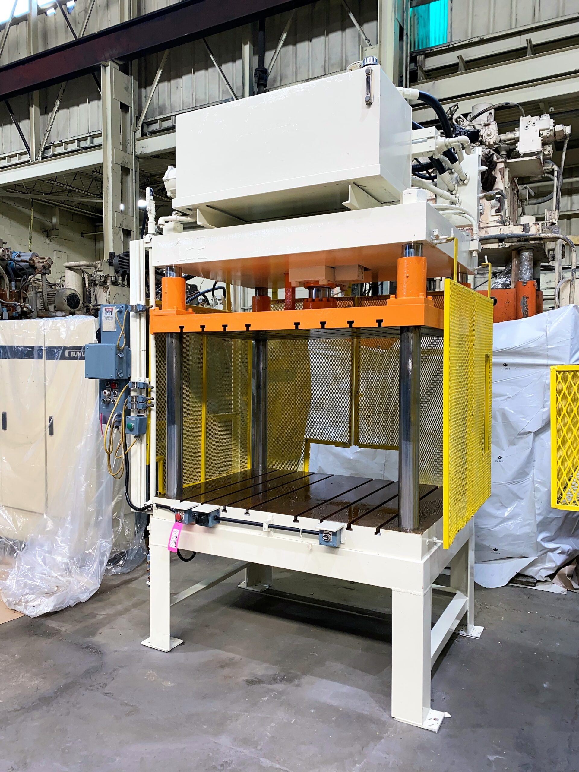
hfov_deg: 53.1
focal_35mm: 26
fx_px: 580
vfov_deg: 67.3
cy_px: 386
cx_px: 290
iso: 40
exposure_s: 1/51
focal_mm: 4.25
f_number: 1.8
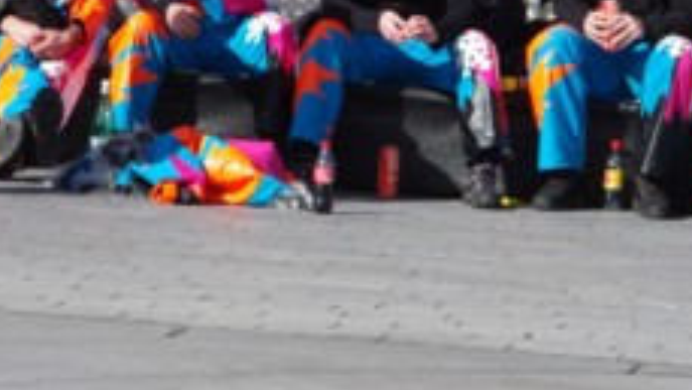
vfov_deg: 3.4
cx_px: 429
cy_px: -17
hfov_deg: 6.1
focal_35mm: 353
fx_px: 6482
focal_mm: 103
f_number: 13
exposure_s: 1/250
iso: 200
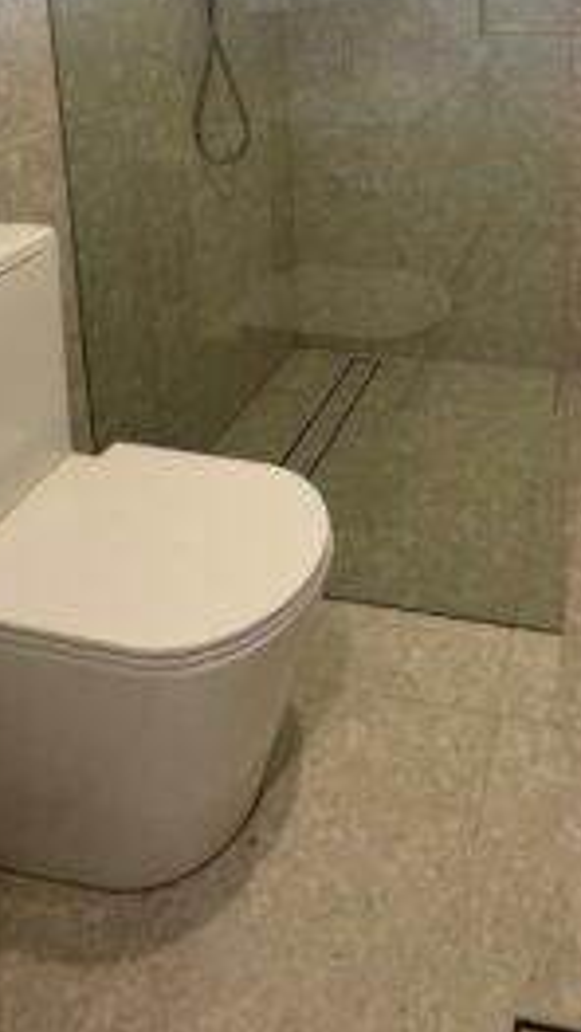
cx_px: 501
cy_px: 78
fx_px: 794
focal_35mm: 29
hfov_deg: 38.0
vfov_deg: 55.9
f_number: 2.2
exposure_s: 1/99
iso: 160
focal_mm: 2.22
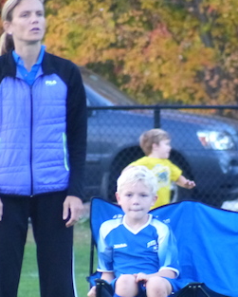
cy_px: 154
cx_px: 166
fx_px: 8766
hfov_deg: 1.6
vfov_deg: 1.9
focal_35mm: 997
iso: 800
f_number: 2.8
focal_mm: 108
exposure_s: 1/60
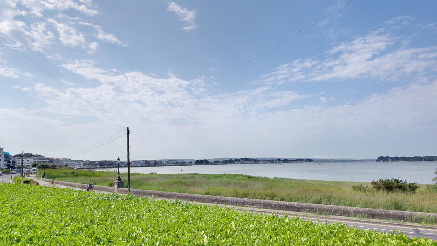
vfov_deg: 55.8
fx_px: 232
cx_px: 218
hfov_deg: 86.6
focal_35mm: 20
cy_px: 111
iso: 100
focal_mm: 13
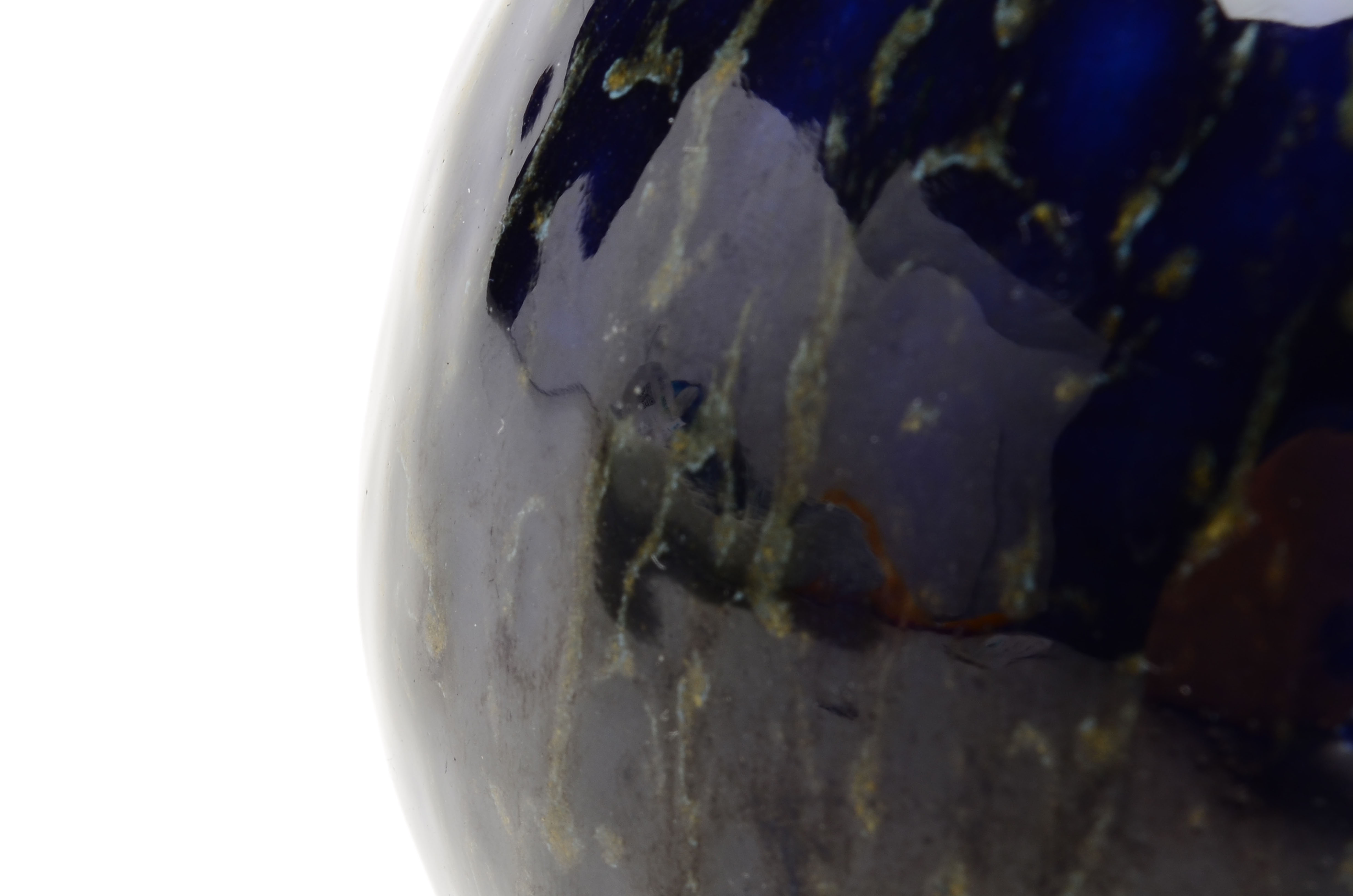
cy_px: 448
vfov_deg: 16.5
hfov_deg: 24.7
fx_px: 3094
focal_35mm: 82
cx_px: 676
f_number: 18
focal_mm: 55
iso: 100
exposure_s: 1/160
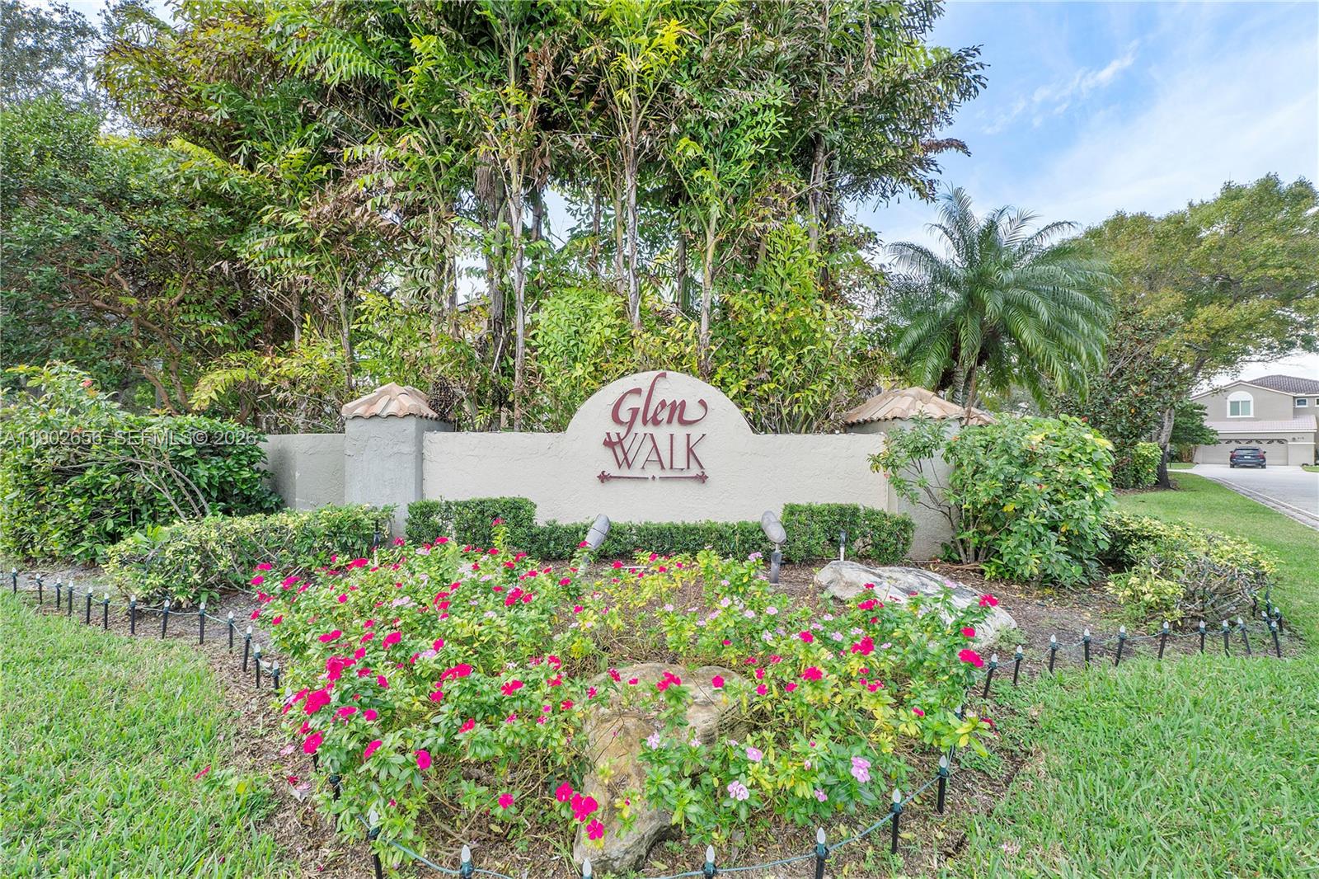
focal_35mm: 15
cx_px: 660
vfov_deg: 77.3
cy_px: 440
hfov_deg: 100.4
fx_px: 549
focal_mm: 10
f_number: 11
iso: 100
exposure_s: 1/40
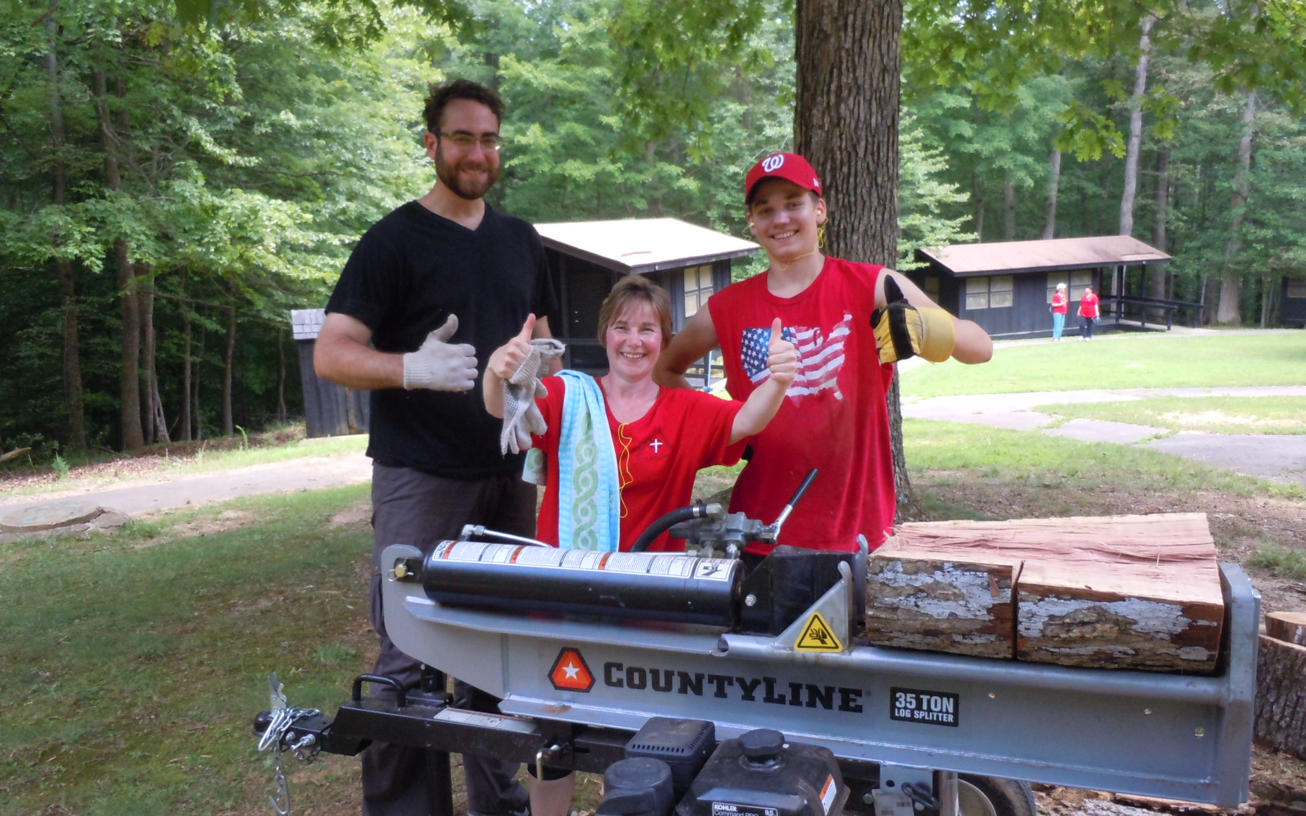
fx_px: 1068
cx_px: 647
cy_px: 432
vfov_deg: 41.8
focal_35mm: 30
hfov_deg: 62.9
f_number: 3.7
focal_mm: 5
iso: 320
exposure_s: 1/125
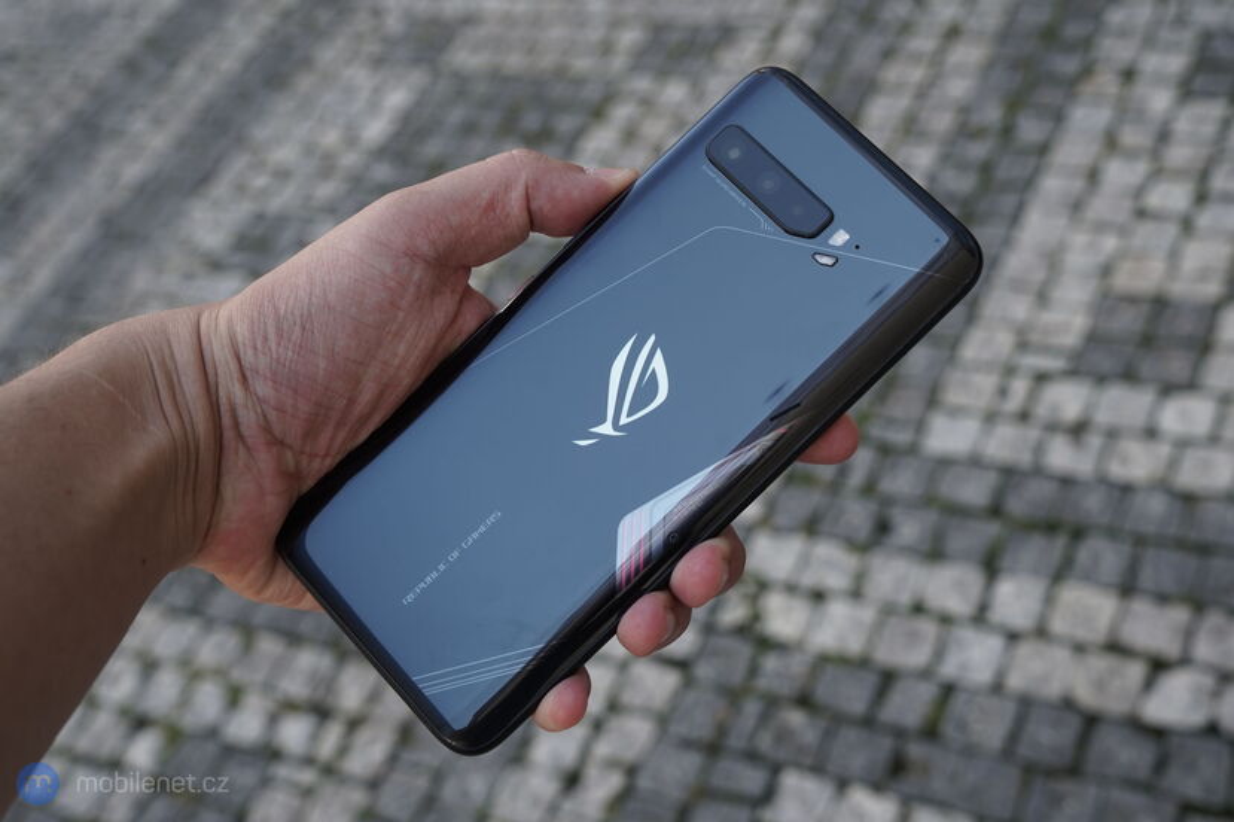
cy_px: 411
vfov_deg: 31.9
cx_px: 617
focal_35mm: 42
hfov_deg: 46.4
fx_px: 1439
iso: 250
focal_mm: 42
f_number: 7.1
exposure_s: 1/125
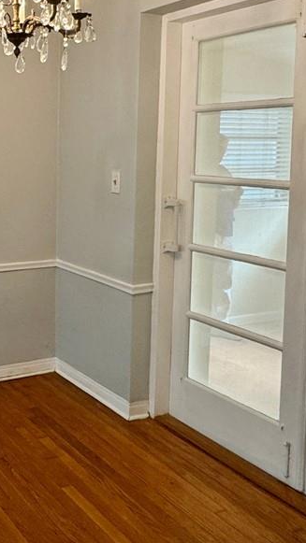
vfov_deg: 47.7
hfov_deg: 26.1
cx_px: -35
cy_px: 192
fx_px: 606
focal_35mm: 42
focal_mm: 2.22
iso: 200
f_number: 2.2
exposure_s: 1/60
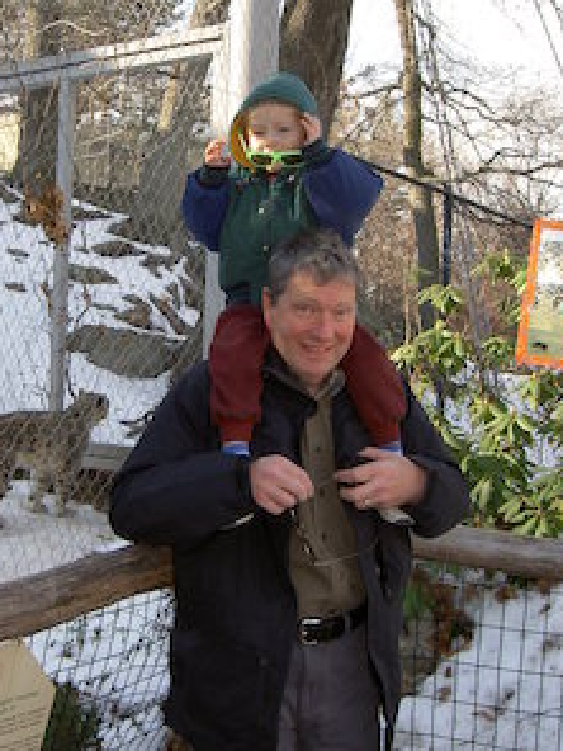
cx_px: 210
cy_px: 345
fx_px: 998
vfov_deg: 41.2
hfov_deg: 31.4
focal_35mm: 46
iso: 50
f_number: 4.7
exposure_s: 1/100
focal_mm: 5.6
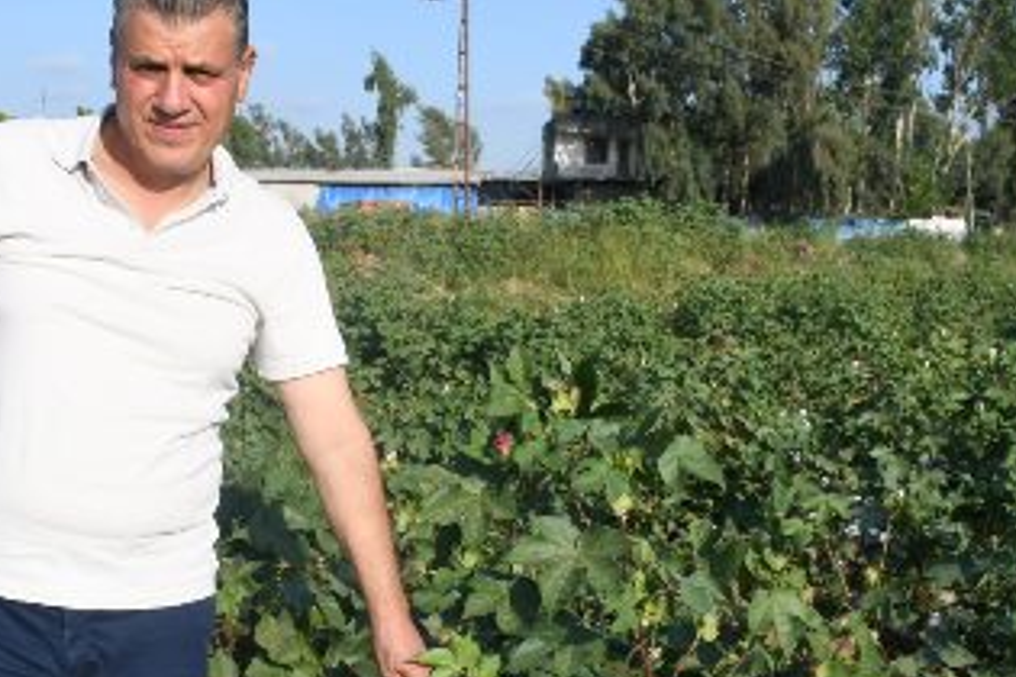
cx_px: 490
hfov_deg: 32.9
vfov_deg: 22.1
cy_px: 476
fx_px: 1721
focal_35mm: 61
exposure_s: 1/500
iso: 320
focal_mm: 20
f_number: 11
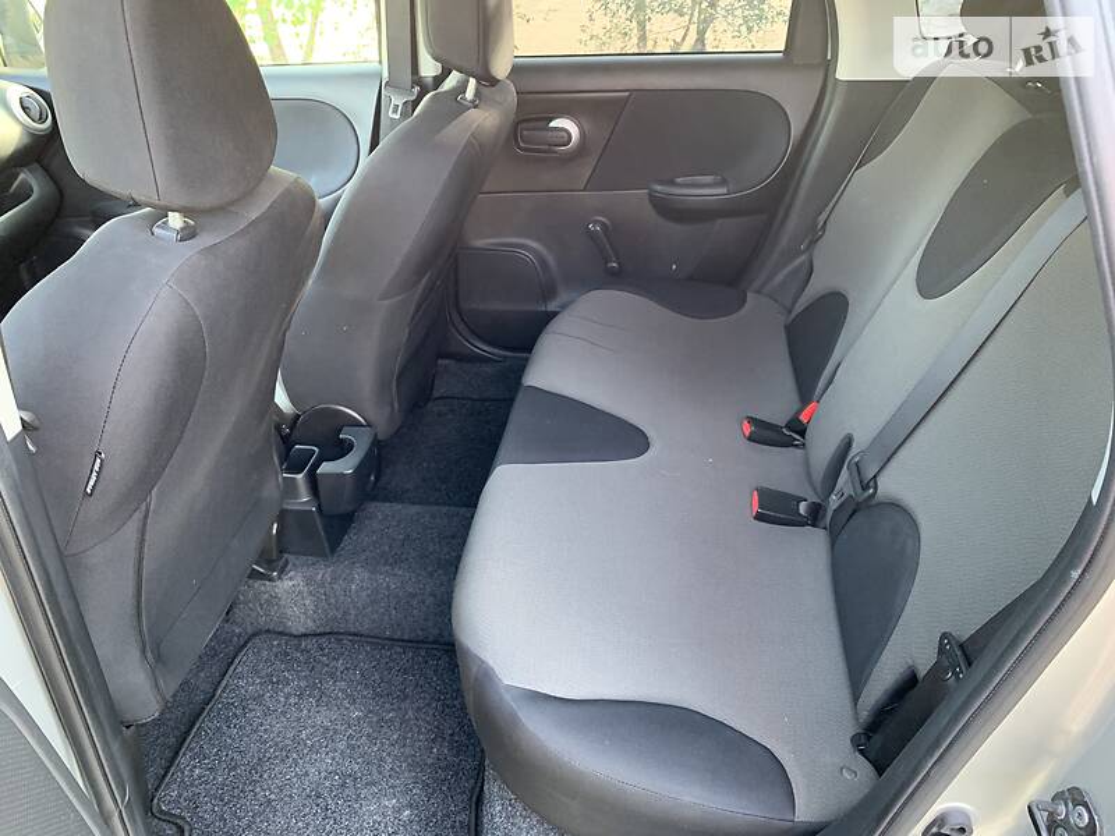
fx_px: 837
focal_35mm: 26
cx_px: 558
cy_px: 418
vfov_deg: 53.1
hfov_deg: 67.3
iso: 250
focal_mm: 4.2
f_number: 1.8
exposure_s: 1/60
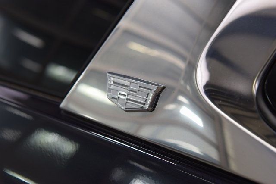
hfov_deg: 26.0
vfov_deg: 17.5
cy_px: 92
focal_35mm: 78
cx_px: 138
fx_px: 598
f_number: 7.1
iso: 400
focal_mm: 52
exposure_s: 1/25
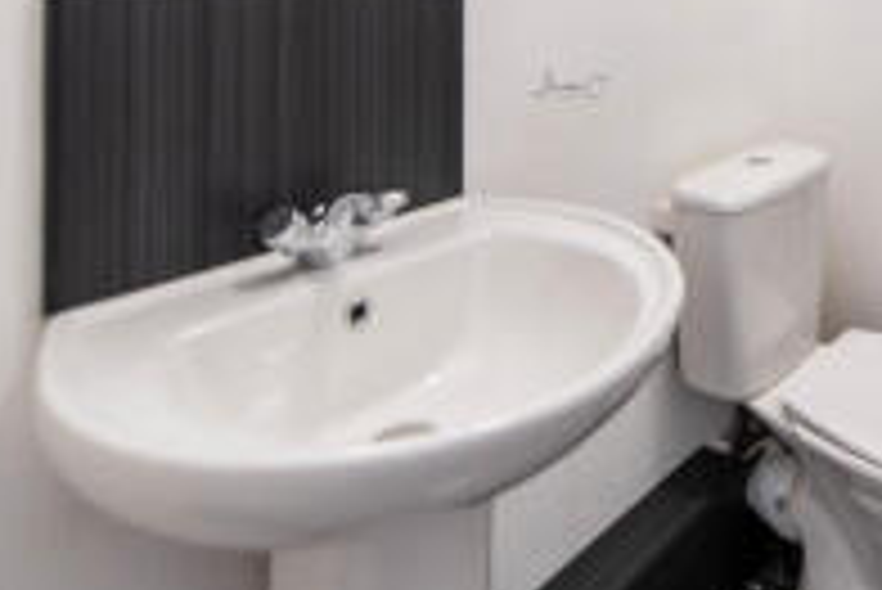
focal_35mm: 34
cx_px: 770
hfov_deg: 50.4
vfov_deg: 34.5
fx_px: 834
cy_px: -34
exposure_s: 1/40
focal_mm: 14
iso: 160
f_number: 2.8
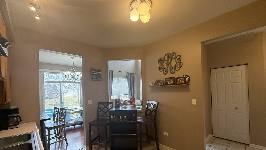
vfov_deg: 66.4
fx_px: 113
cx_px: 127
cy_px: 91
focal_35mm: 16
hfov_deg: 99.3
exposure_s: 1/120
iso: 200
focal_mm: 2.22
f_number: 2.2
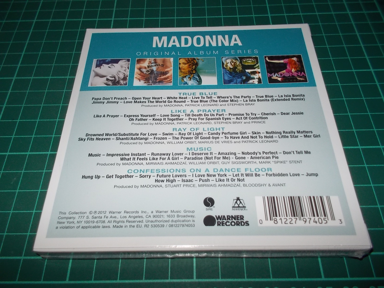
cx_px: 192
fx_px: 322
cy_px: 144
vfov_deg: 48.2
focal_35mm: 29
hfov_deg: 61.7
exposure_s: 1/30
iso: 200
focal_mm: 4.1
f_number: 3.3
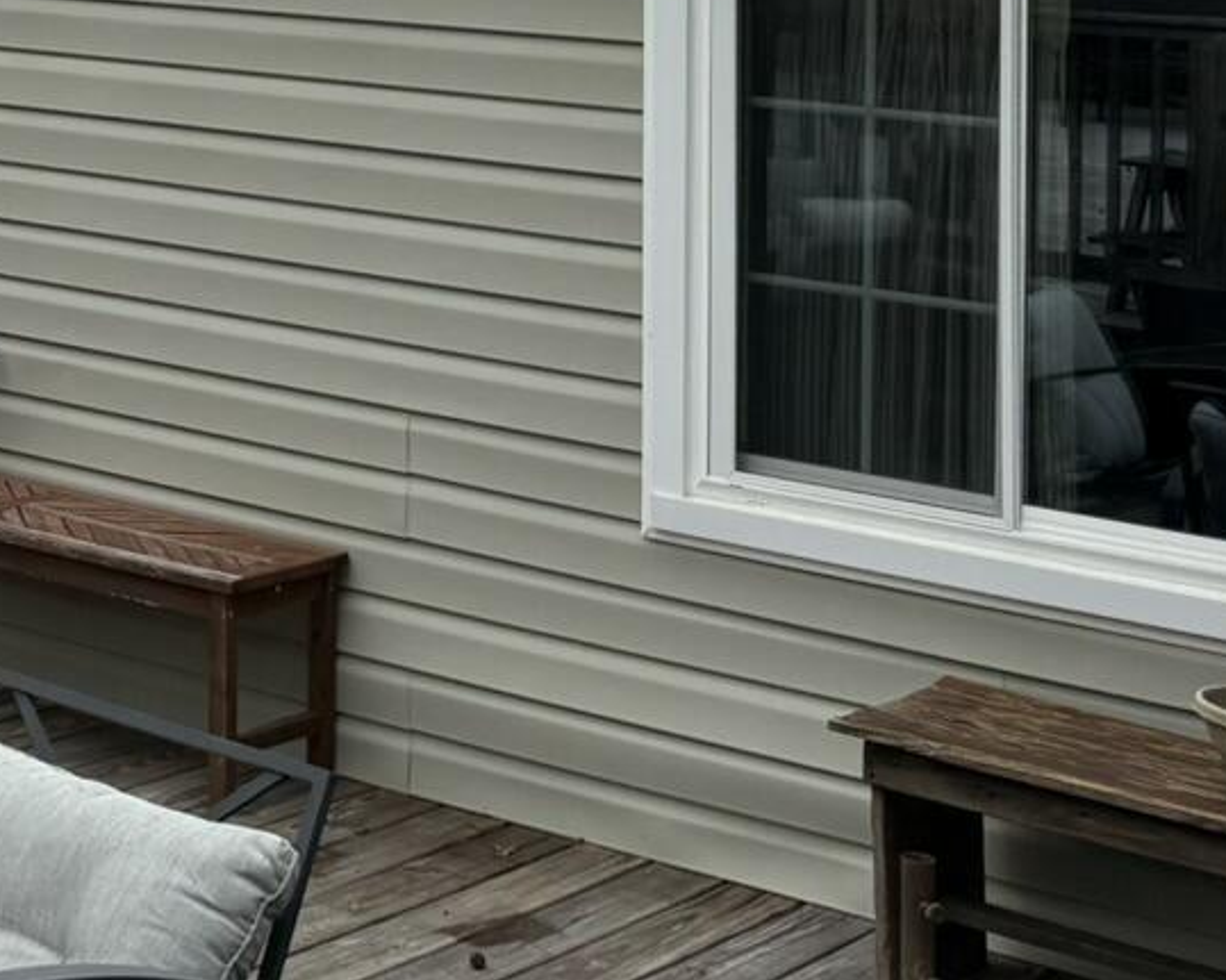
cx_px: -562
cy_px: -364
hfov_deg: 19.1
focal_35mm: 89
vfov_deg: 16.2
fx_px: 3229
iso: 80
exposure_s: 1/3584
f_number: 1.78
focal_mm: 6.76
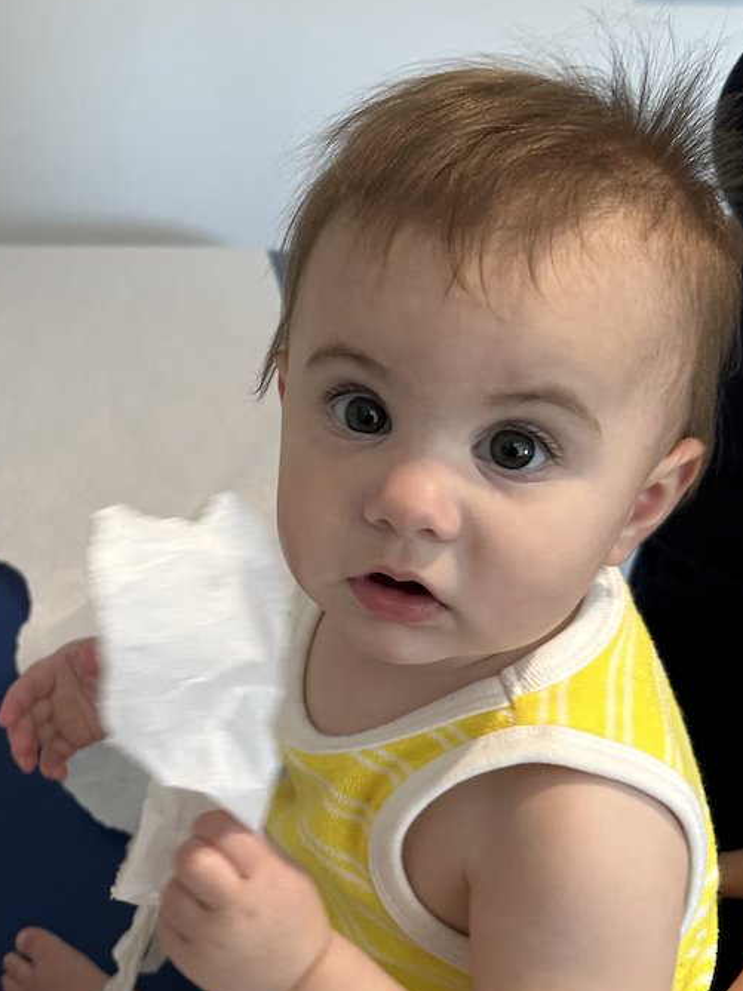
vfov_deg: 41.2
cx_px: 125
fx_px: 1316
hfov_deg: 30.6
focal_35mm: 46
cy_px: 478
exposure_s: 1/60
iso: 160
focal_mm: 6.86
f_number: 1.78
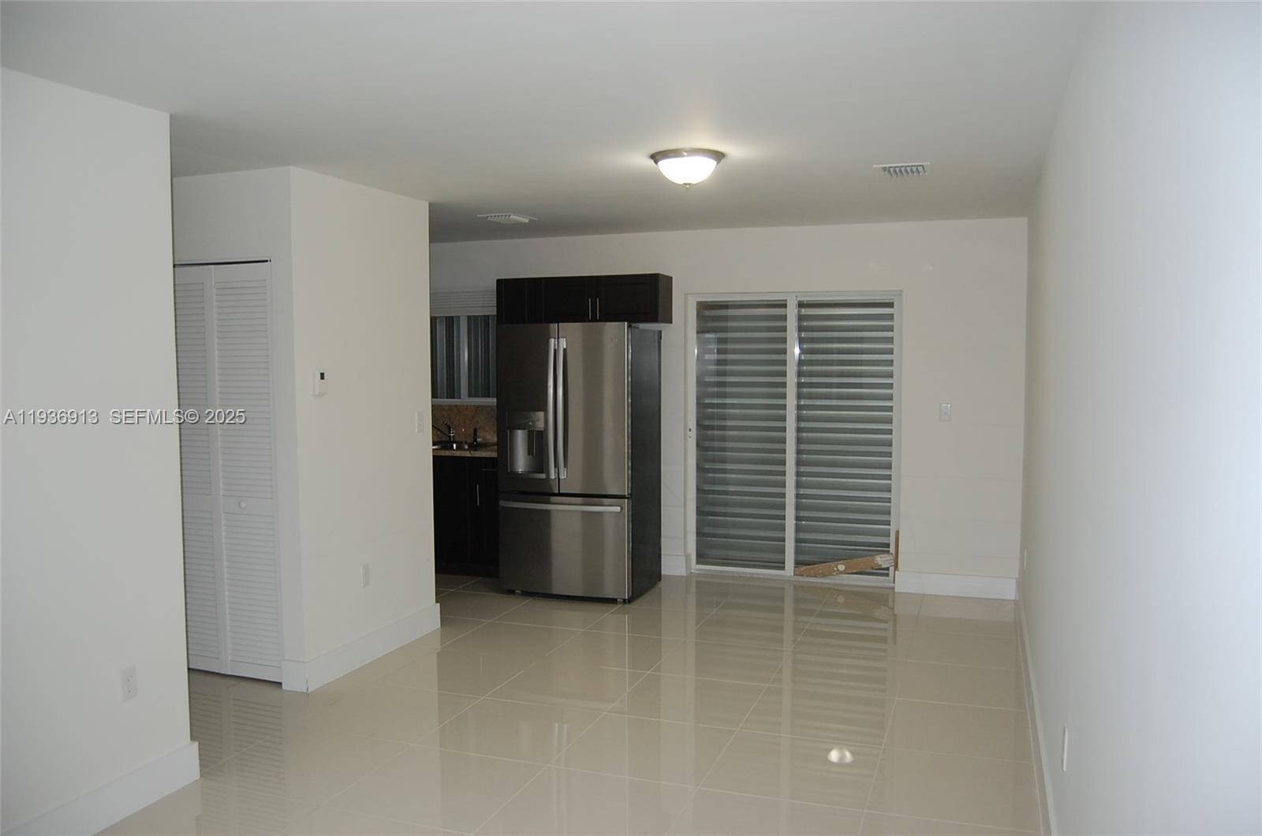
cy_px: 418
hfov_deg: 67.5
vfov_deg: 47.7
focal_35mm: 27
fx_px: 945
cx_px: 631
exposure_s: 1/60
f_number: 3.5
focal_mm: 18
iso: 400
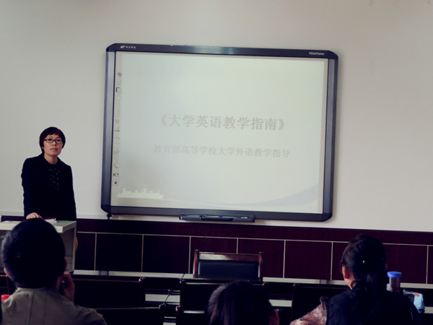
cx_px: 216
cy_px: 162
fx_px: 1251
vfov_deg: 14.8
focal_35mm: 100
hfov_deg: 19.6
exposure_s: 1/60
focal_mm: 17.8
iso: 400
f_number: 4.1
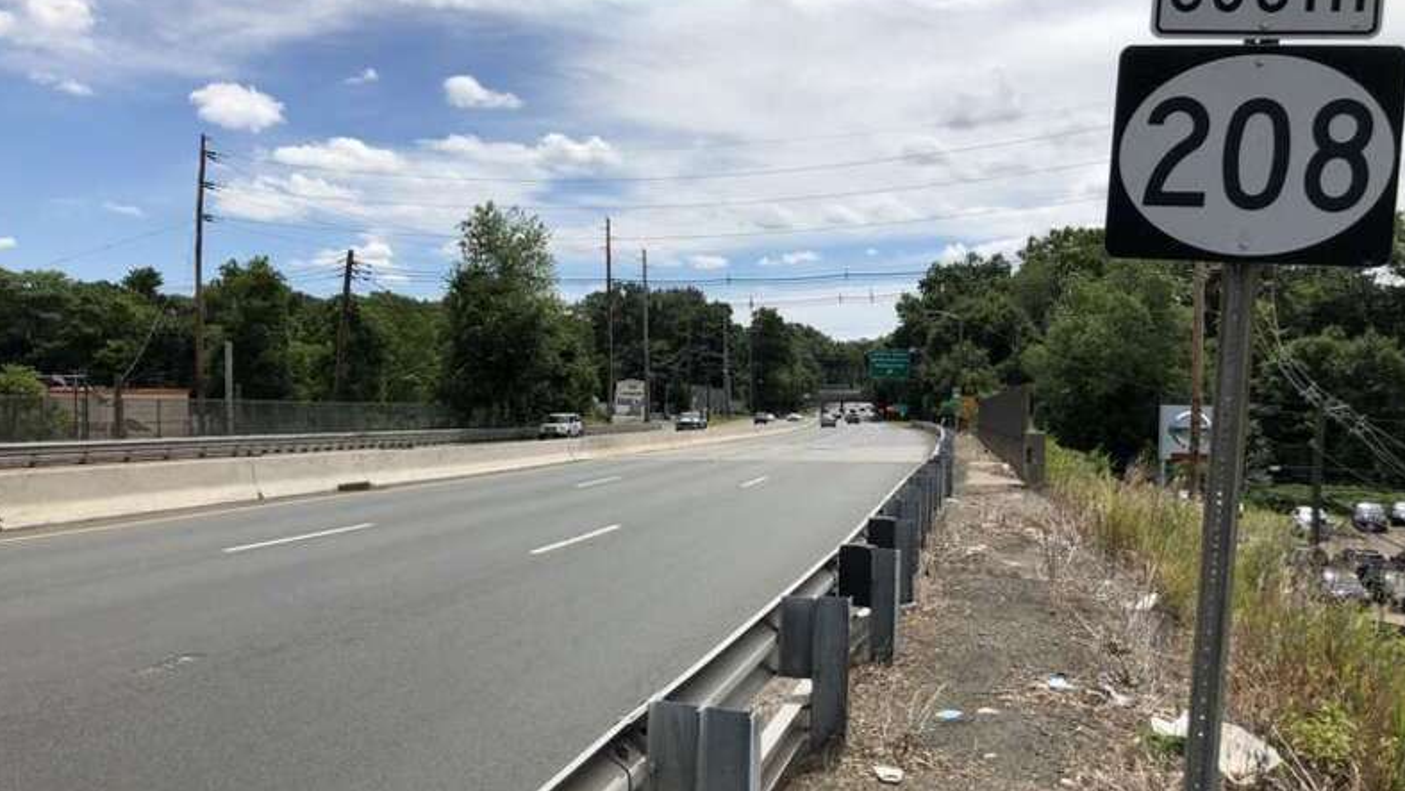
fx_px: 1155
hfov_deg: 62.6
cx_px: 707
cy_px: 457
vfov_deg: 37.7
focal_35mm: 31
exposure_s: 1/3247
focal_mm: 4
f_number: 1.8
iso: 25
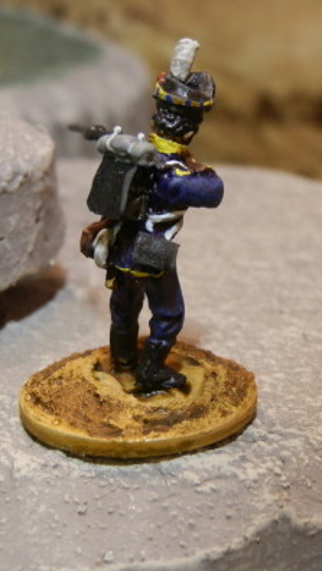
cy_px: 283
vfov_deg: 23.7
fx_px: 1365
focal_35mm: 90
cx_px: 176
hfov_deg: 13.5
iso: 200
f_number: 3.7
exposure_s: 1/20
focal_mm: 10.99
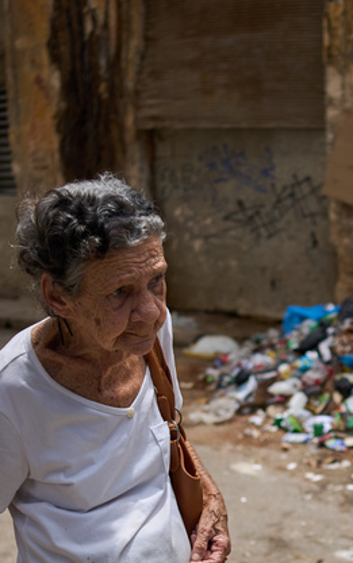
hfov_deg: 21.3
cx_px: 307
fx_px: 923
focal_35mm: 60
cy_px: 447
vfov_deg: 33.1
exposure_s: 1/3200
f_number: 2
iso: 100
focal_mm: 24
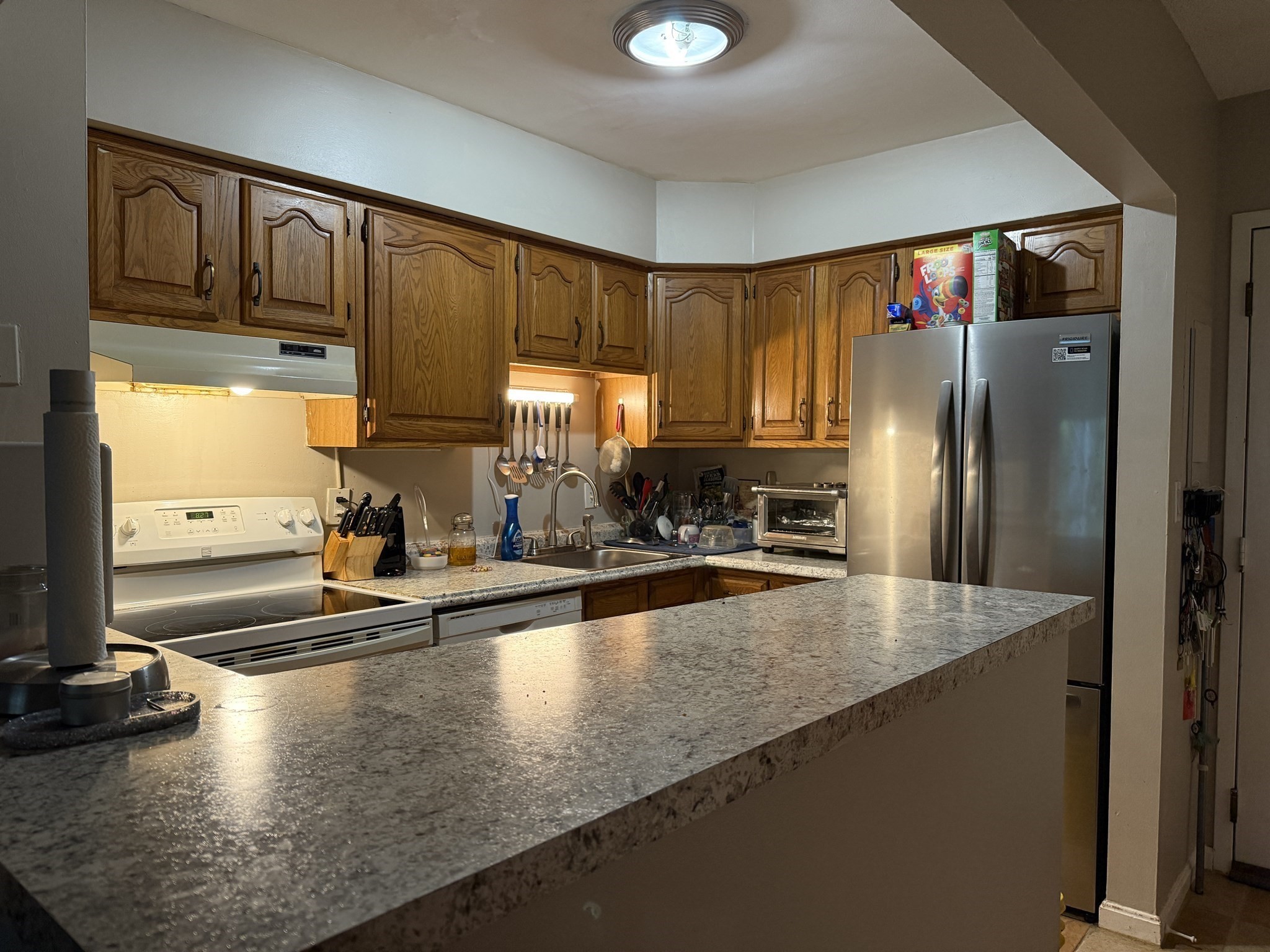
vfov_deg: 56.8
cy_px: 476
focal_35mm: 24
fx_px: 881
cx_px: 635
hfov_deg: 71.6
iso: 320
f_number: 1.78
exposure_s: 1/60
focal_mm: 6.76
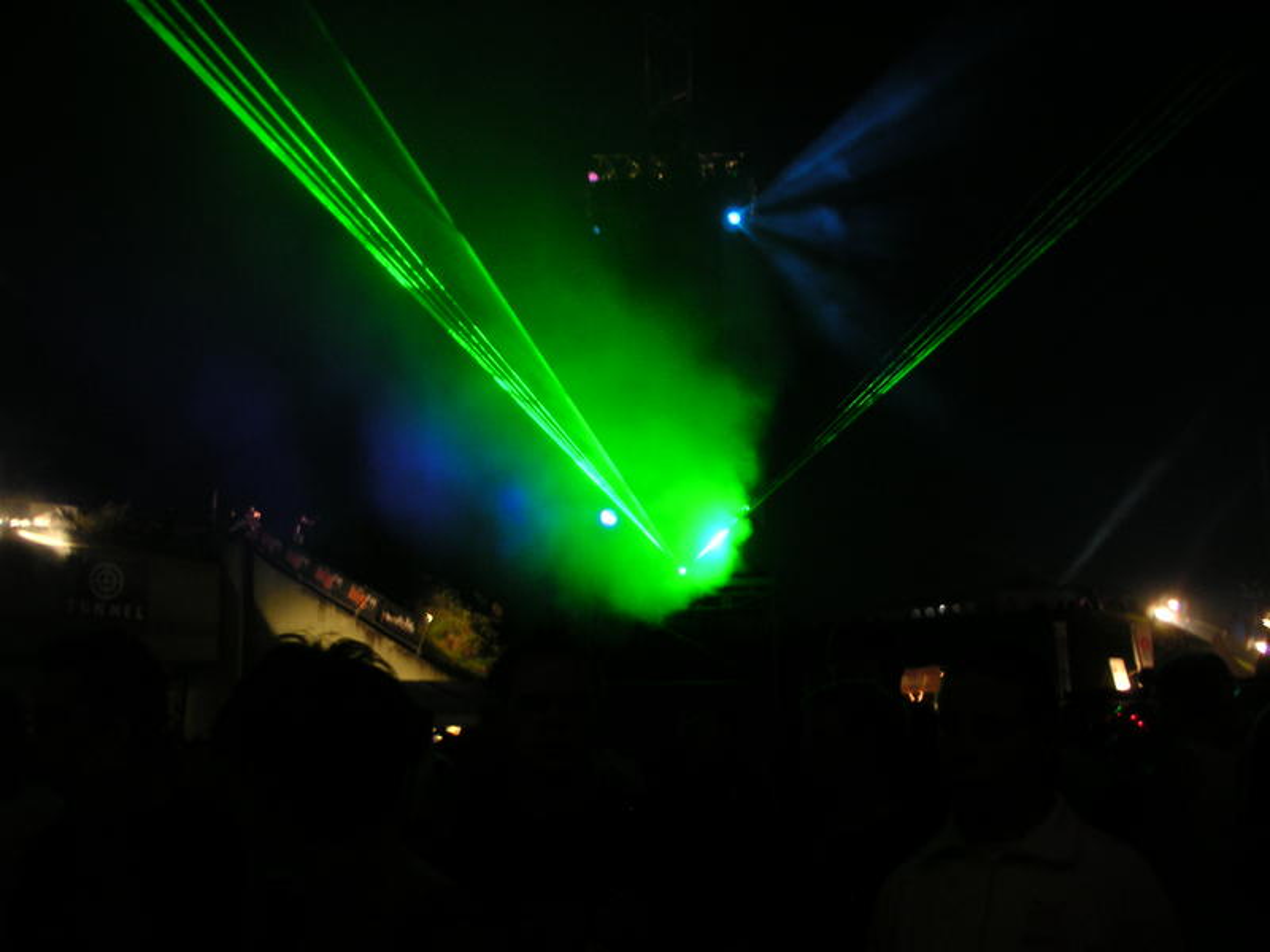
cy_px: 476
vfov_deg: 38.7
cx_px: 635
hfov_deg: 50.1
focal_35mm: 37
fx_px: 1357
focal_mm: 5.7
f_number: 2.8
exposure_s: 1/10
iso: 100
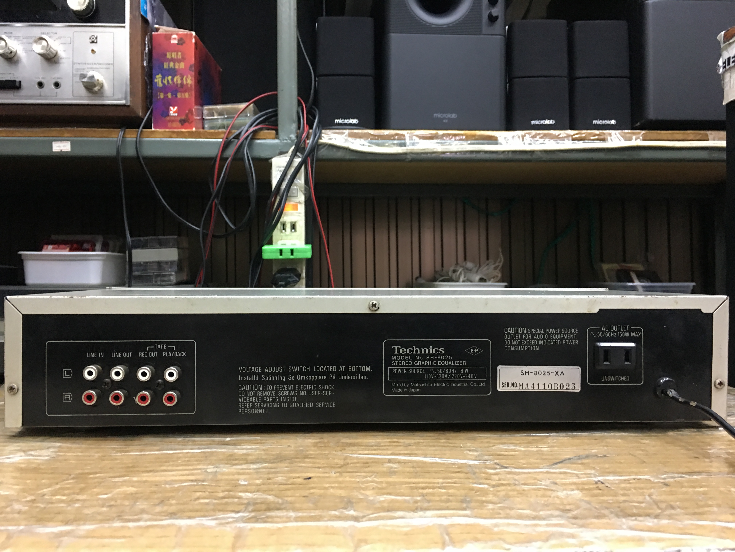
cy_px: 276
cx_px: 368
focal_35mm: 29
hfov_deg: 61.7
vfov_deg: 48.2
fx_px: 616
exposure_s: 1/10
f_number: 2.2
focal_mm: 4.15
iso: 100
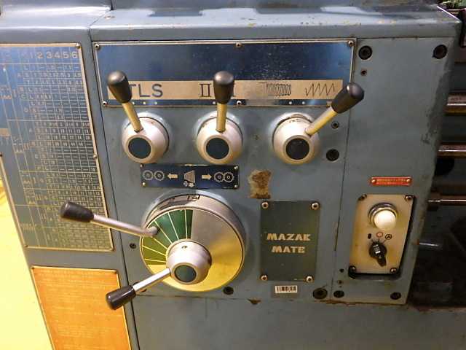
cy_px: 175
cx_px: 233
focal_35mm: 28
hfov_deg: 63.4
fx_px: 377
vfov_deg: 49.7
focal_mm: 5
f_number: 3.5
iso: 1600
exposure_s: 1/45
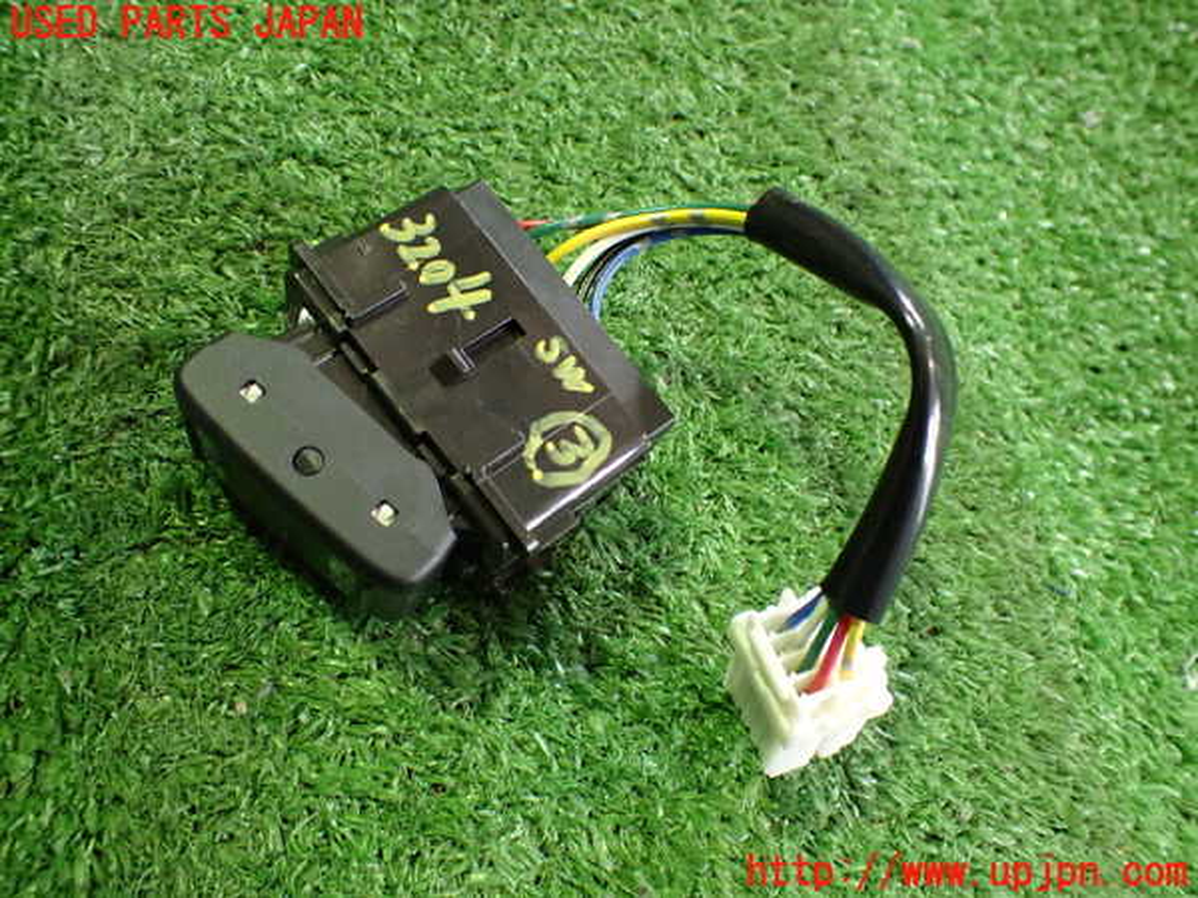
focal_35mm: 30
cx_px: 599
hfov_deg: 60.0
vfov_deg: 46.8
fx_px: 1038
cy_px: 449
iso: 800
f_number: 2.3
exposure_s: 1/50
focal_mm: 5.4
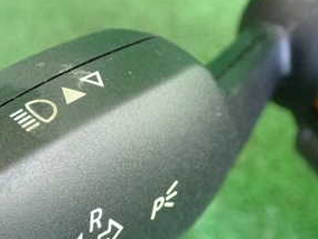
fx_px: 854
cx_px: 65
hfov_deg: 20.8
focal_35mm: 93
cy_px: 178
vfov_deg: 15.8
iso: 1250
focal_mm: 7.84
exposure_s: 1/125
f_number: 2.9
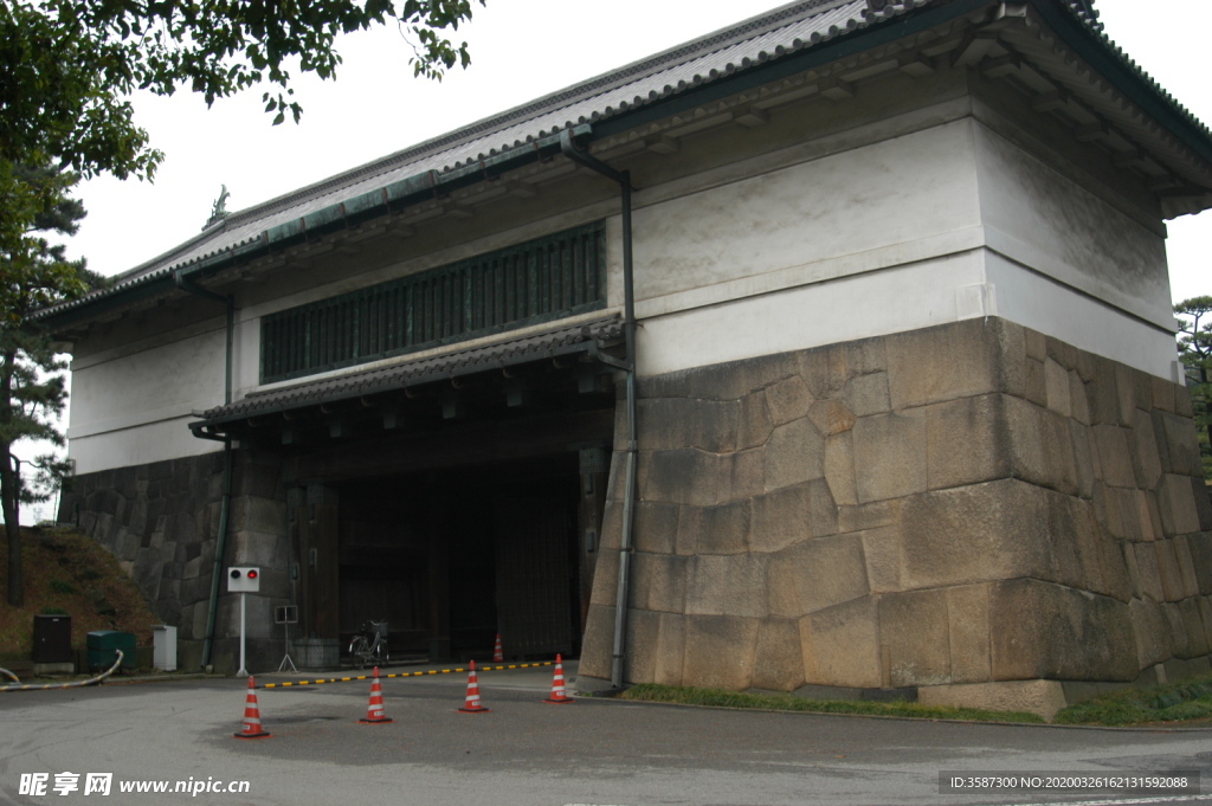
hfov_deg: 53.2
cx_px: 606
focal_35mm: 36
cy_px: 403
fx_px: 1211
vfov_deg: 36.8
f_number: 7.1
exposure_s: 1/180
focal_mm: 24
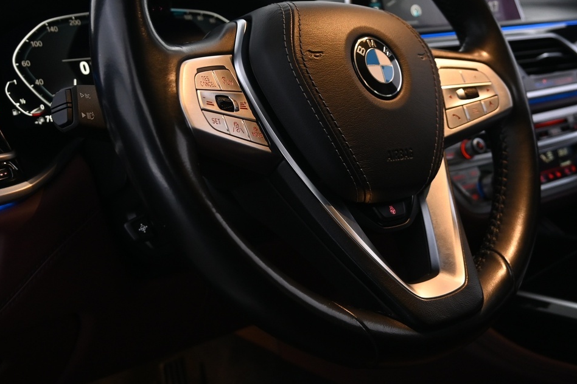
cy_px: 106
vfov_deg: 32.2
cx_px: 264
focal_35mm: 41
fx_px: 657
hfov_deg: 47.4
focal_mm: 16
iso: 800
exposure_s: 1/25
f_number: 3.5
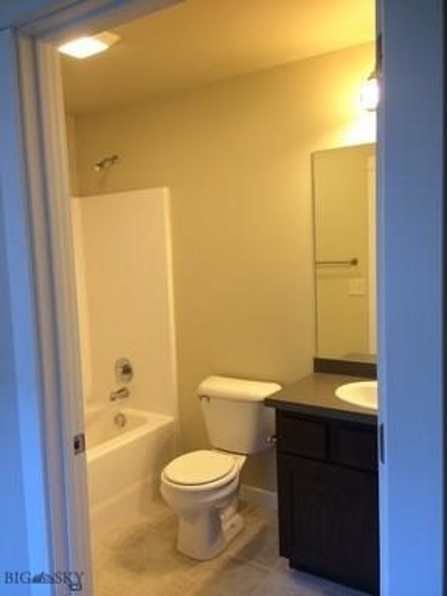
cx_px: 224
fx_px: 517
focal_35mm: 30
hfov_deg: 46.8
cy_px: 298
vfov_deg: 60.0
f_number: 2.2
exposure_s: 1/30
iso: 100
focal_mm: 4.12
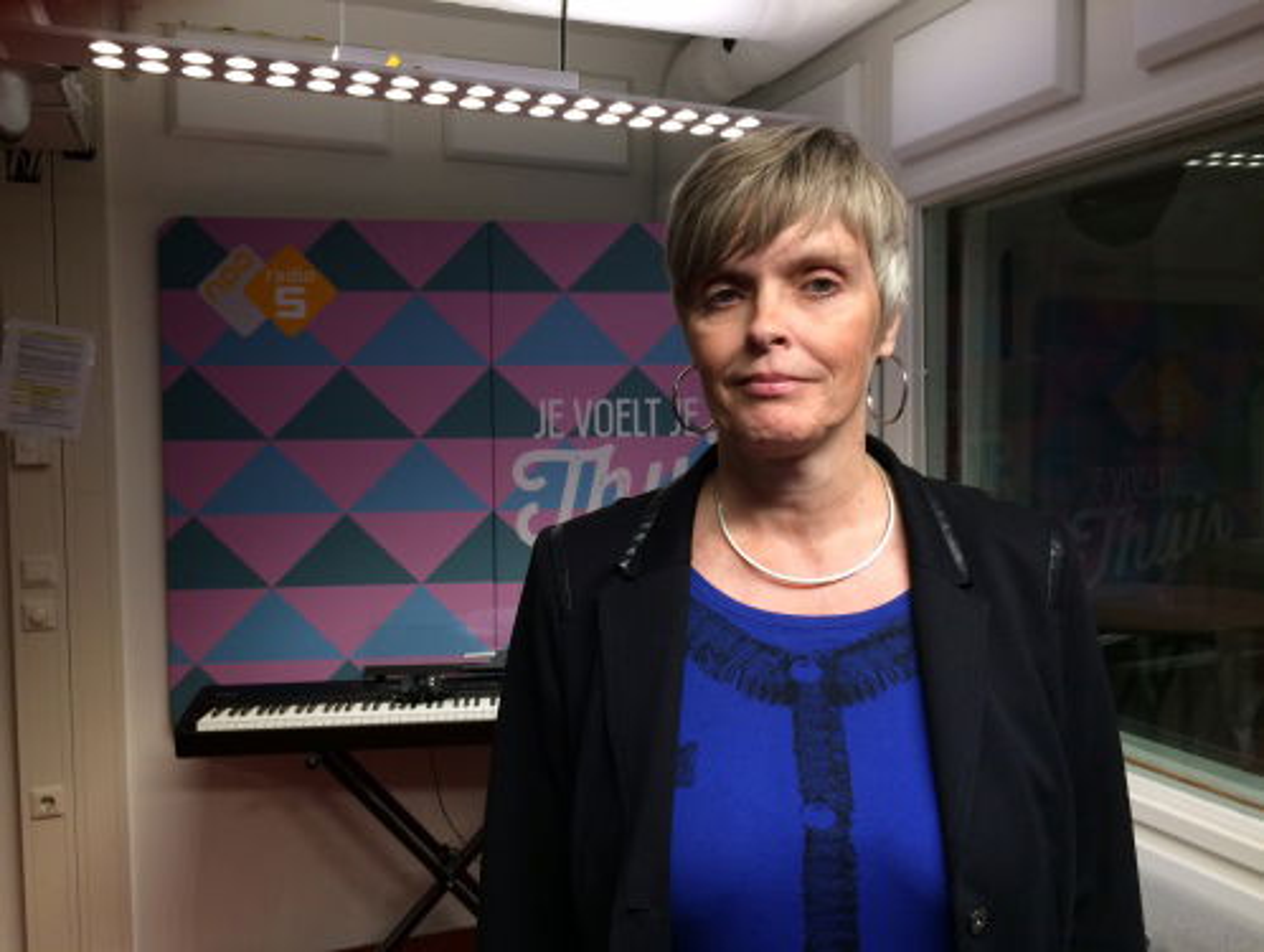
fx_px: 1060
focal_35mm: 29
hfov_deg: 61.6
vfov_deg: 48.3
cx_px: 632
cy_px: 476
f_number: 2.2
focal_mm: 4.15
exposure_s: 1/33
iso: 50
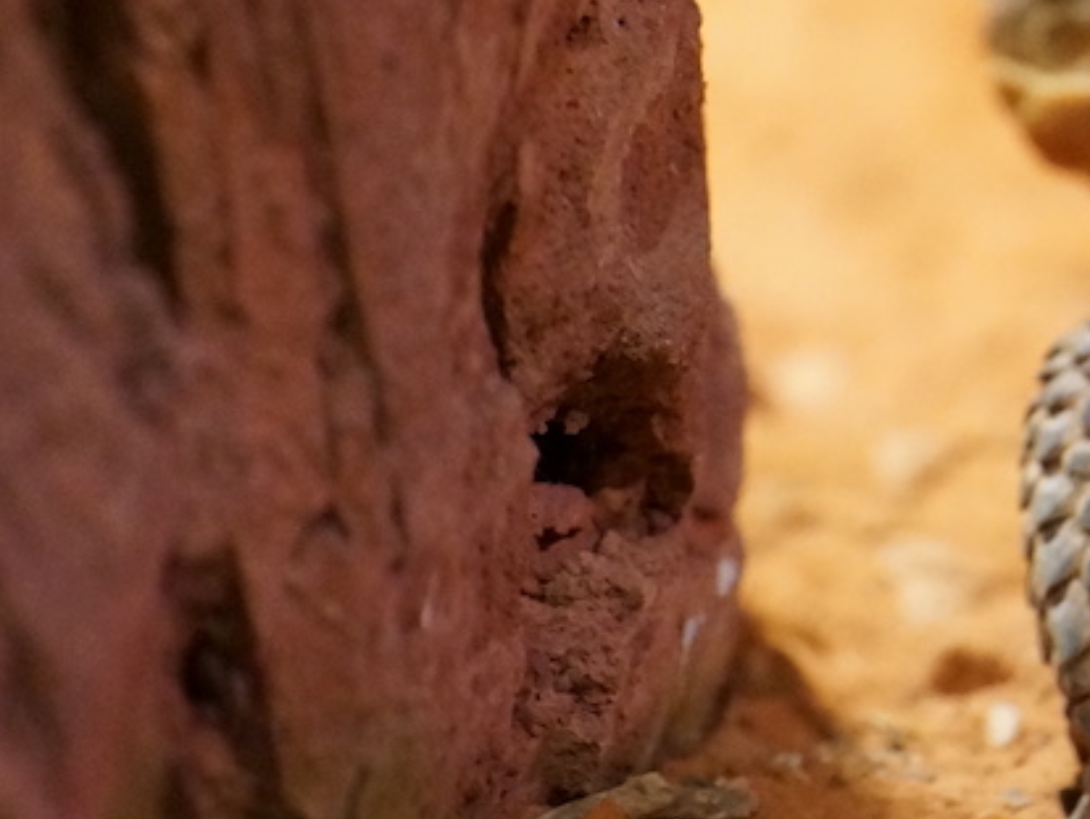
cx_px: 1648
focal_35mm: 876
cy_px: 224
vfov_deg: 1.7
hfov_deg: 2.3
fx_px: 27600
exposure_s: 1/320
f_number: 3.2
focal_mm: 180
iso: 3200
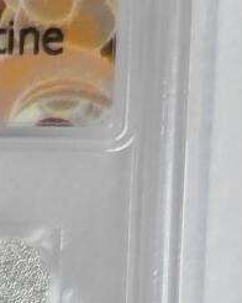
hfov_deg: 7.3
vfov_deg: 9.2
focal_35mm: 194
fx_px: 1737
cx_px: -409
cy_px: 638
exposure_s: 1/50
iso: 320
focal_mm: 5.52
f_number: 1.95
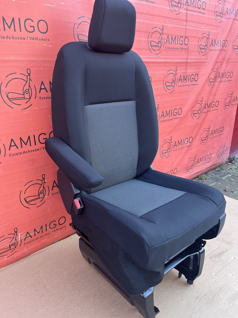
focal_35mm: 27
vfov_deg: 65.3
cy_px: 159
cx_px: 120
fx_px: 247
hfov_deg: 51.4
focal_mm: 5.1
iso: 100
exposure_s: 1/121
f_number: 1.6
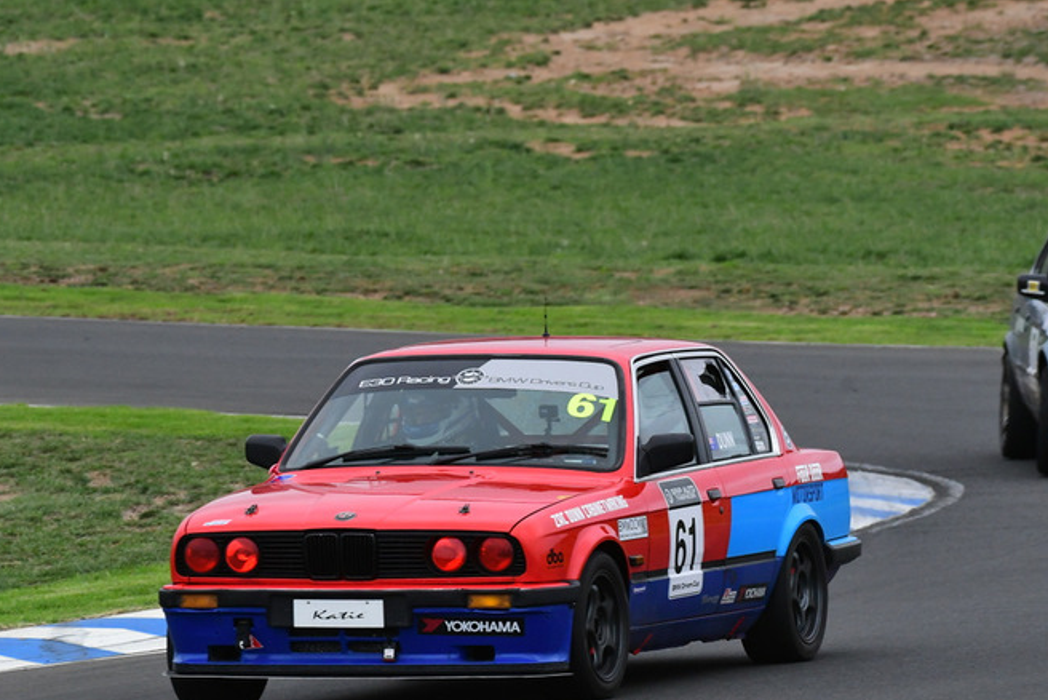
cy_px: 409
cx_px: 514
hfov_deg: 4.0
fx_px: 14911
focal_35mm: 512
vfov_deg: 2.7
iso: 2000
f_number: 10
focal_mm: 280
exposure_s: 1/640
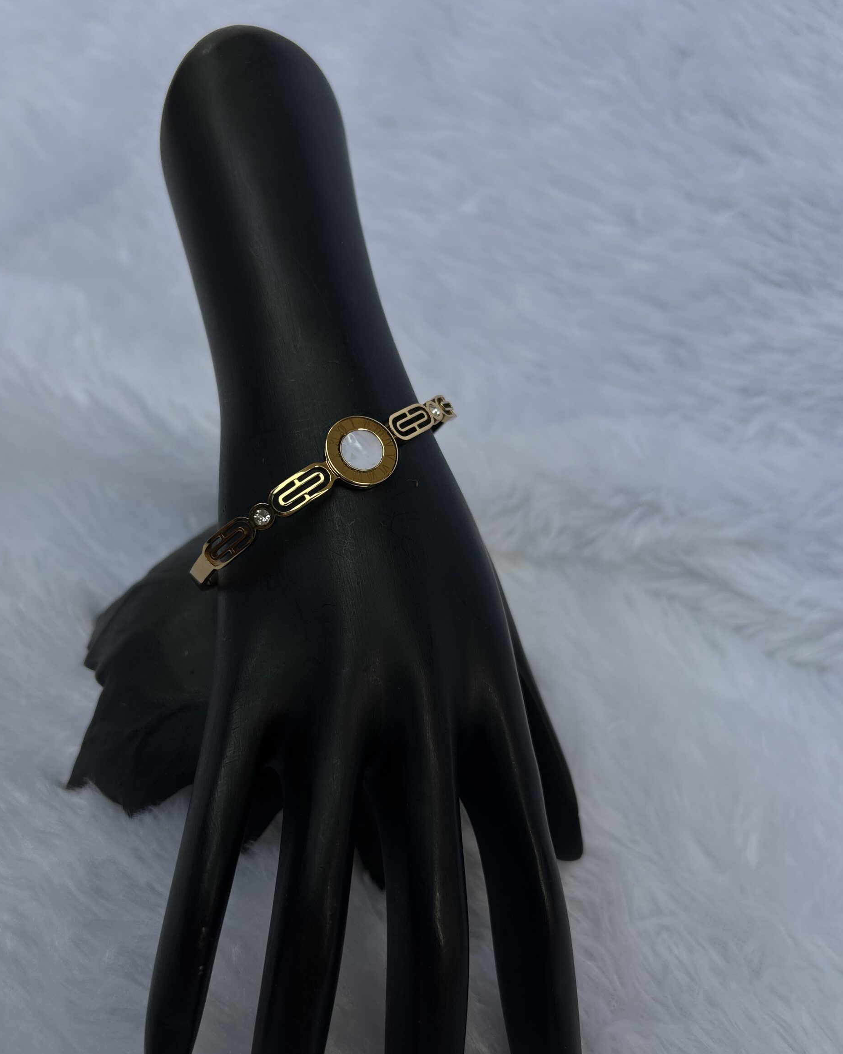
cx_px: 416
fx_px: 873
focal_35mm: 28
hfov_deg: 51.5
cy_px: 522
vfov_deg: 62.2
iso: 50
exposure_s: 1/351
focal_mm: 5.7
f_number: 1.5
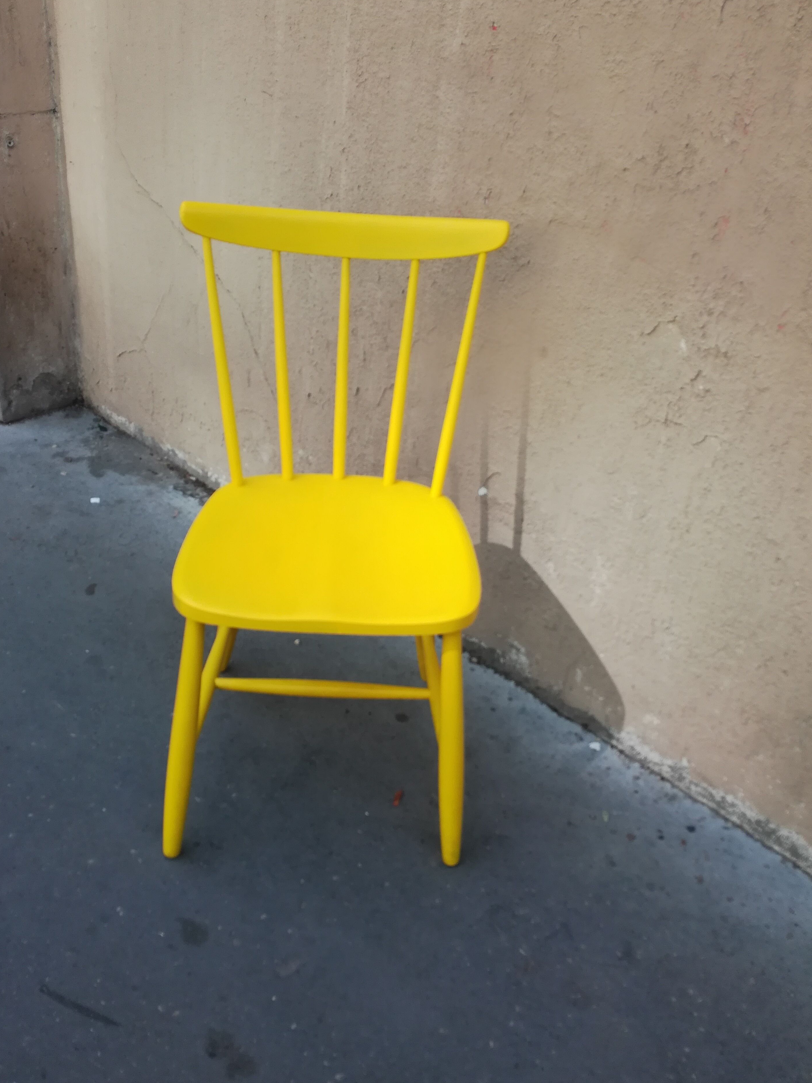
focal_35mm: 30
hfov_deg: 46.8
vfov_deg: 59.9
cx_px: 385
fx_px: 938
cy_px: 566
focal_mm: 3.79
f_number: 2
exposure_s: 1/375
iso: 50
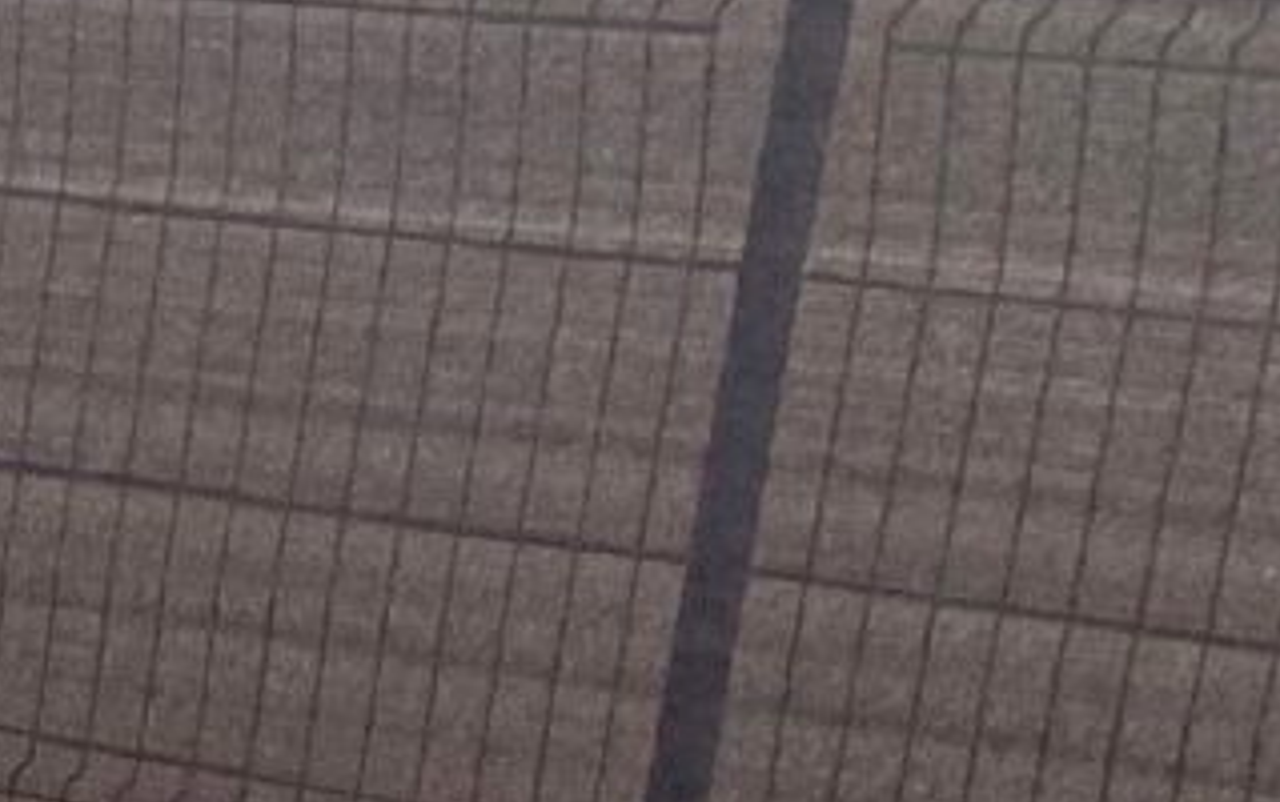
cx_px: -2532
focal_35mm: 221
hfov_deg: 8.1
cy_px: 3228
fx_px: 7716
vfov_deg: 5.3
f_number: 1.8
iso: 25
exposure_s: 1/2481
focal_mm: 4.25
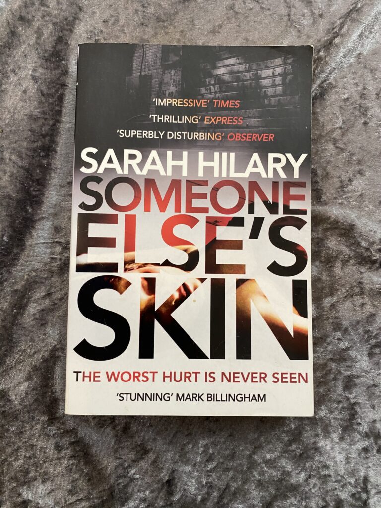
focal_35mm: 26
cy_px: 254
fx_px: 382
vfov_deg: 67.3
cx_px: 190
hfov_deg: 53.1
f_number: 1.8
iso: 250
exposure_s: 1/50
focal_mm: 4.25
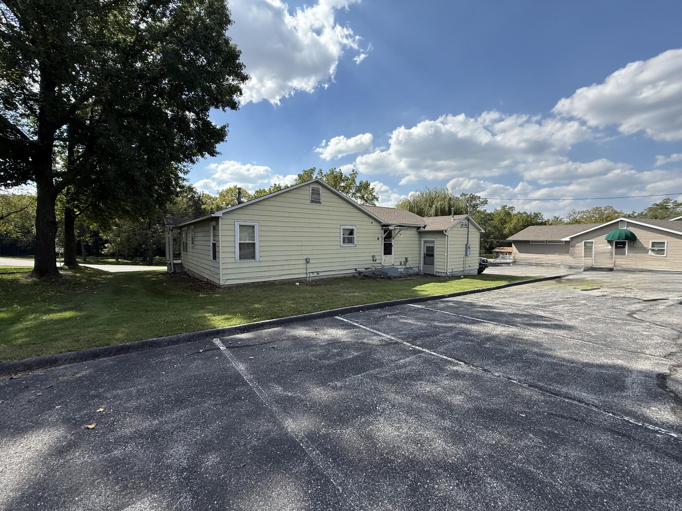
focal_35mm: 14
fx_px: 276
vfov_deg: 85.7
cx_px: 341
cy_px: 256
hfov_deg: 102.1
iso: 64
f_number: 2.2
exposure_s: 1/1961
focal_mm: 2.22
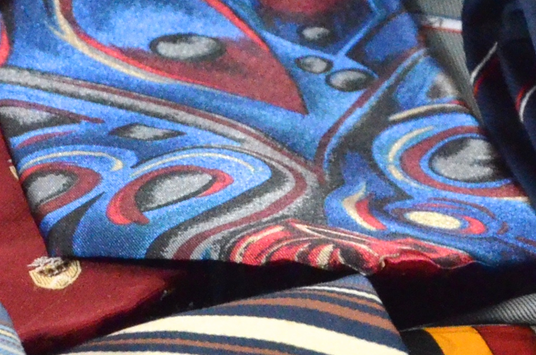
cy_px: 210
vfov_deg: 2.6
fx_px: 7919
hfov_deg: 3.9
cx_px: 288
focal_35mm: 533
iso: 4500
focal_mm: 70
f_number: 7.1
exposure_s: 1/200
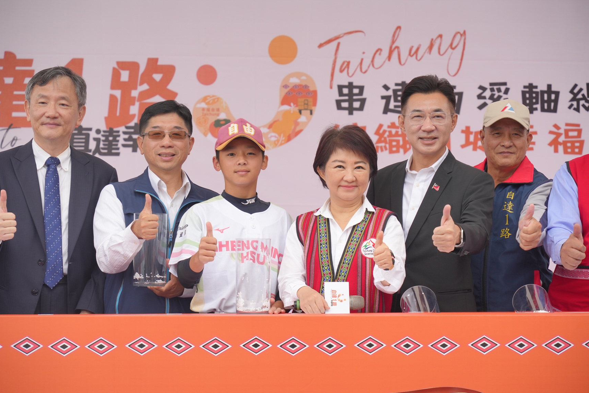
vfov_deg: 11.3
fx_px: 1980
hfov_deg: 16.9
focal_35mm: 121
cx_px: 292
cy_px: 199
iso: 400
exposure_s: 1/500
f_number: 5.6
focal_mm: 119
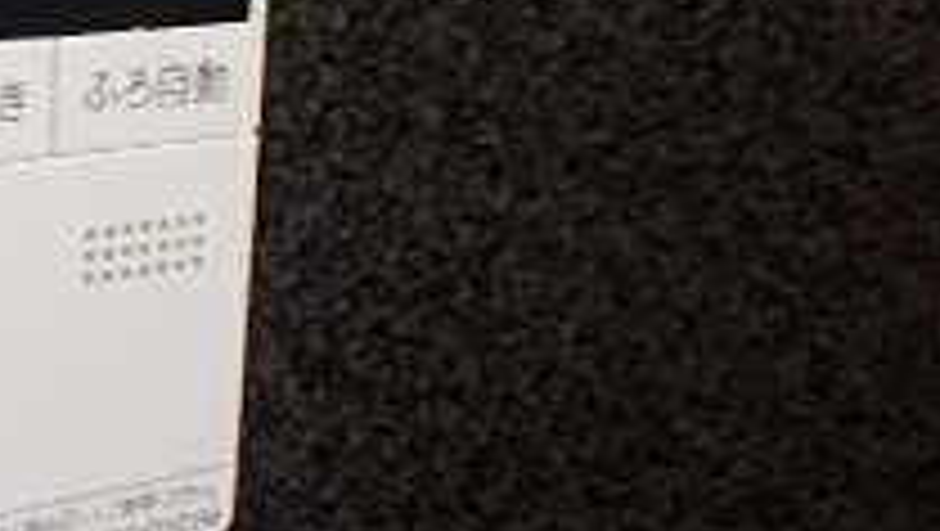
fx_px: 1746
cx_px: -162
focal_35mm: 70
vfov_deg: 17.2
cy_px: 112
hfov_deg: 27.0
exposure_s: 1/30
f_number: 3.5
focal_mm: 3.7
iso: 125
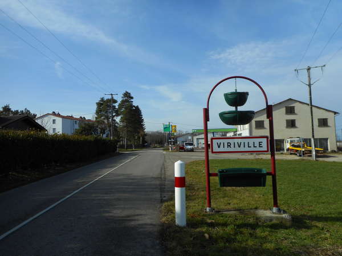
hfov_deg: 69.4
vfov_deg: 54.9
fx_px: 247
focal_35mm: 25
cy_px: 128
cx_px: 171
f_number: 3.7
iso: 80
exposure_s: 1/1000
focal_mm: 4.5
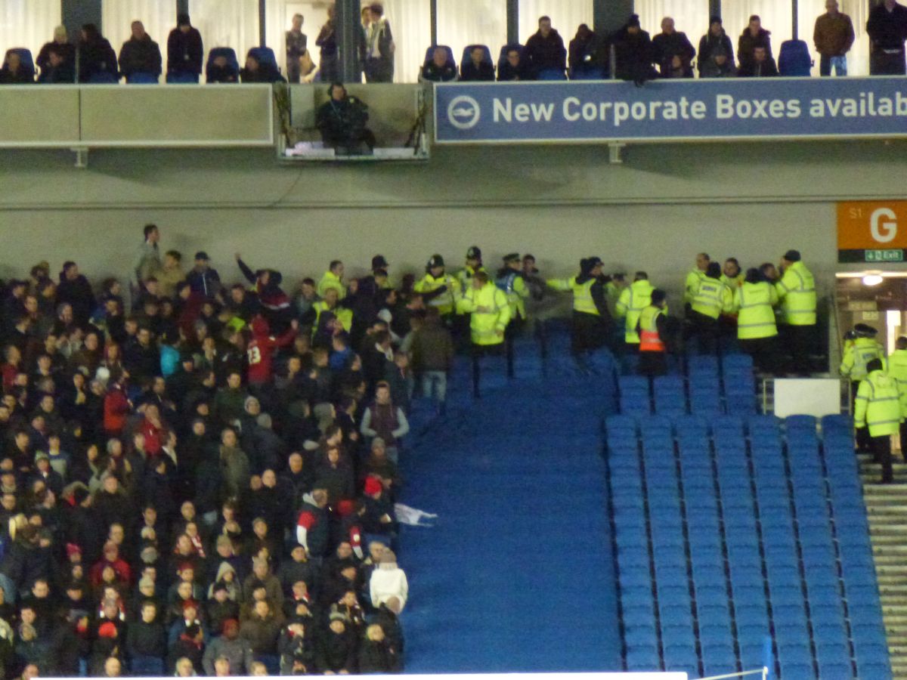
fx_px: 11476
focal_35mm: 438
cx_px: 454
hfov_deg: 4.5
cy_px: 340
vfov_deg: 3.4
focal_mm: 68.8
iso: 1600
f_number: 5.9
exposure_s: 1/15
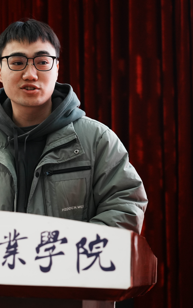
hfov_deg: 15.1
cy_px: 154
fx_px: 715
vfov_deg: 24.4
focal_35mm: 85
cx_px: 6
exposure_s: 1/100
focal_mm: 55
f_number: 4
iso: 1600
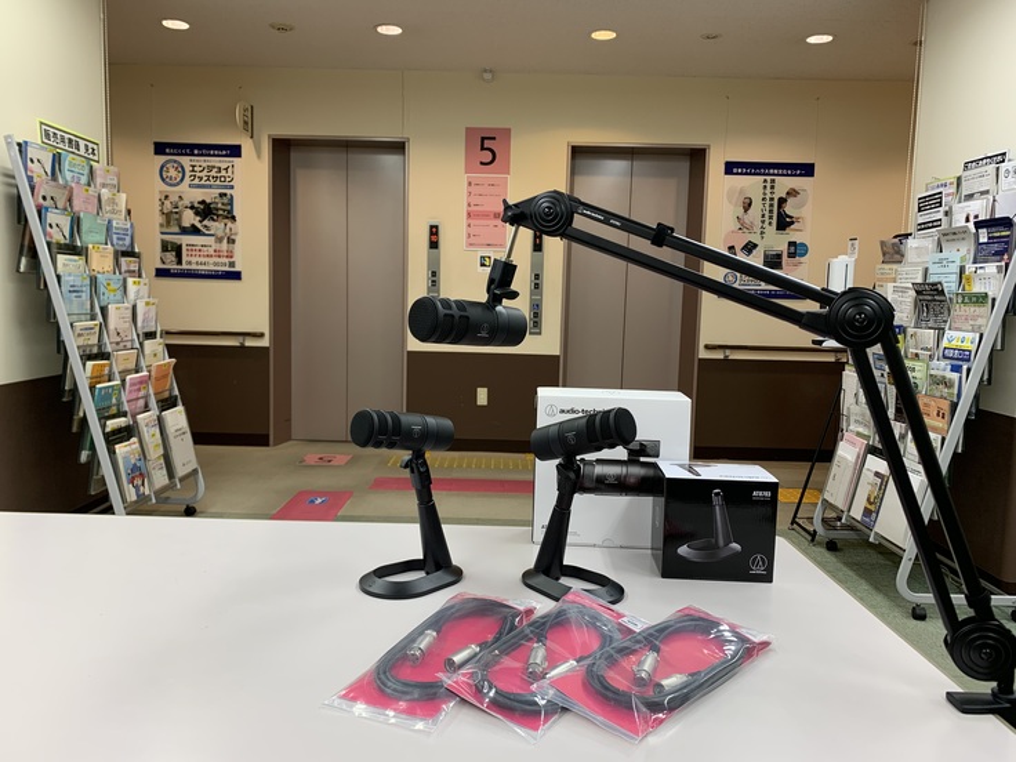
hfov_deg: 67.3
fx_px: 763
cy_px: 381
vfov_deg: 53.1
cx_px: 508
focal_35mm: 26
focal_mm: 4.25
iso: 50
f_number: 1.8
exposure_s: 1/60
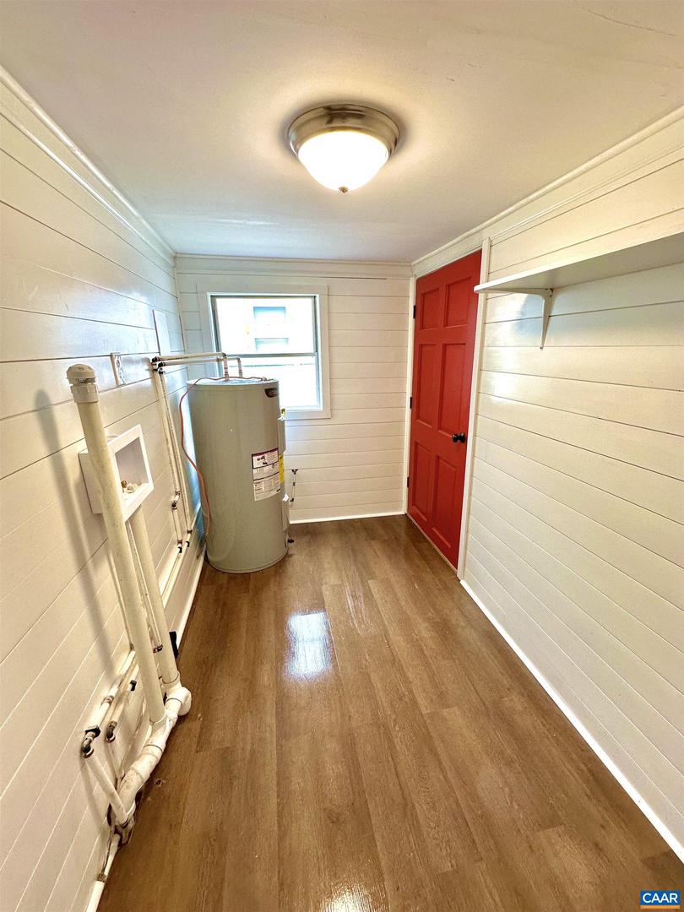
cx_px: 342
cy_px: 456
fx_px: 369
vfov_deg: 102.1
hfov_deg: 85.7
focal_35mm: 14
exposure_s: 1/120
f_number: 2.2
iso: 160
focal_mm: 2.22
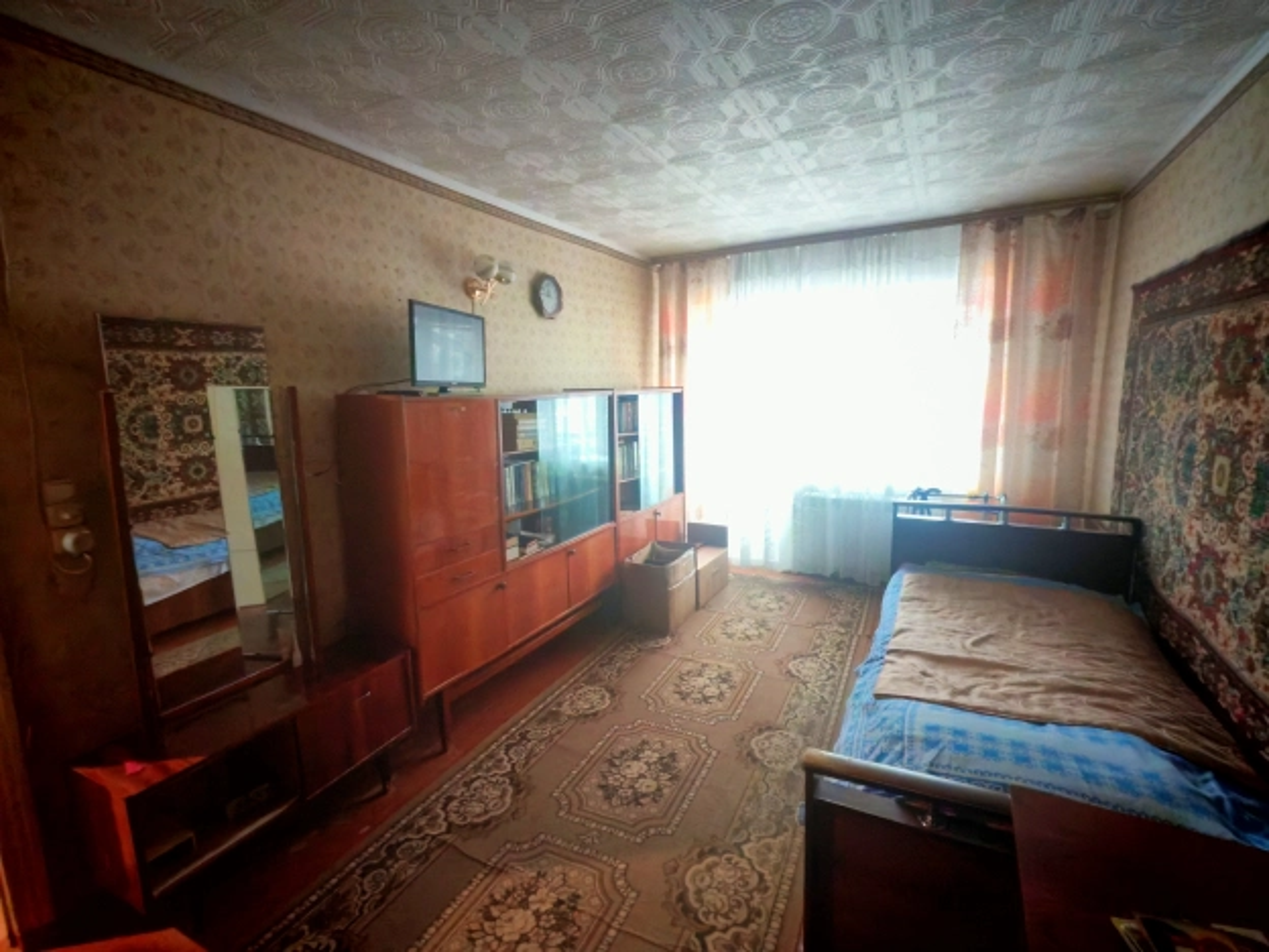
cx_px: 634
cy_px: 476
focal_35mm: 16
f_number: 2.2
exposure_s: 1/8
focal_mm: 1.96
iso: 1600
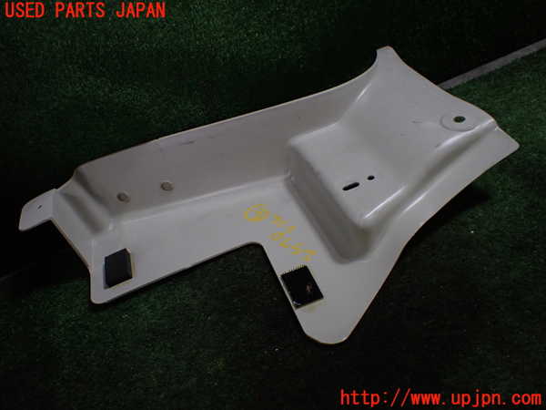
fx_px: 473
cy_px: 205
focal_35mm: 30
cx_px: 273
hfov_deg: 60.0
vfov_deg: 46.8
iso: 250
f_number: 2.3
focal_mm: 5.4
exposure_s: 1/125
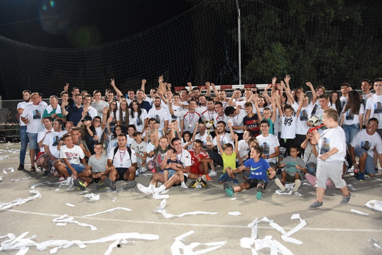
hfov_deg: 67.4
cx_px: 191
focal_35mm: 27
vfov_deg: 47.9
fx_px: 287
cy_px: 128
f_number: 3.5
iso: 1600
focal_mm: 18
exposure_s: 1/50
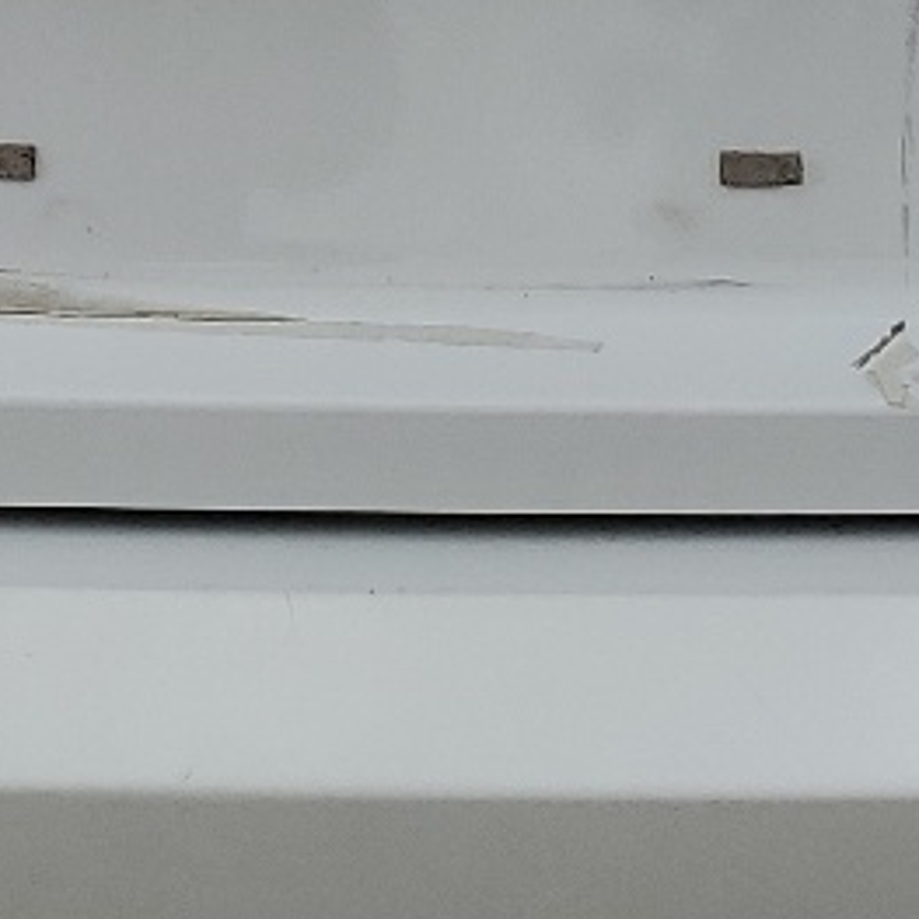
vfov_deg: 12.2
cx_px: 311
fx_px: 4205
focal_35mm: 140
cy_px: -203
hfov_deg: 12.5
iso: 50
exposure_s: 1/5000
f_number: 1.5
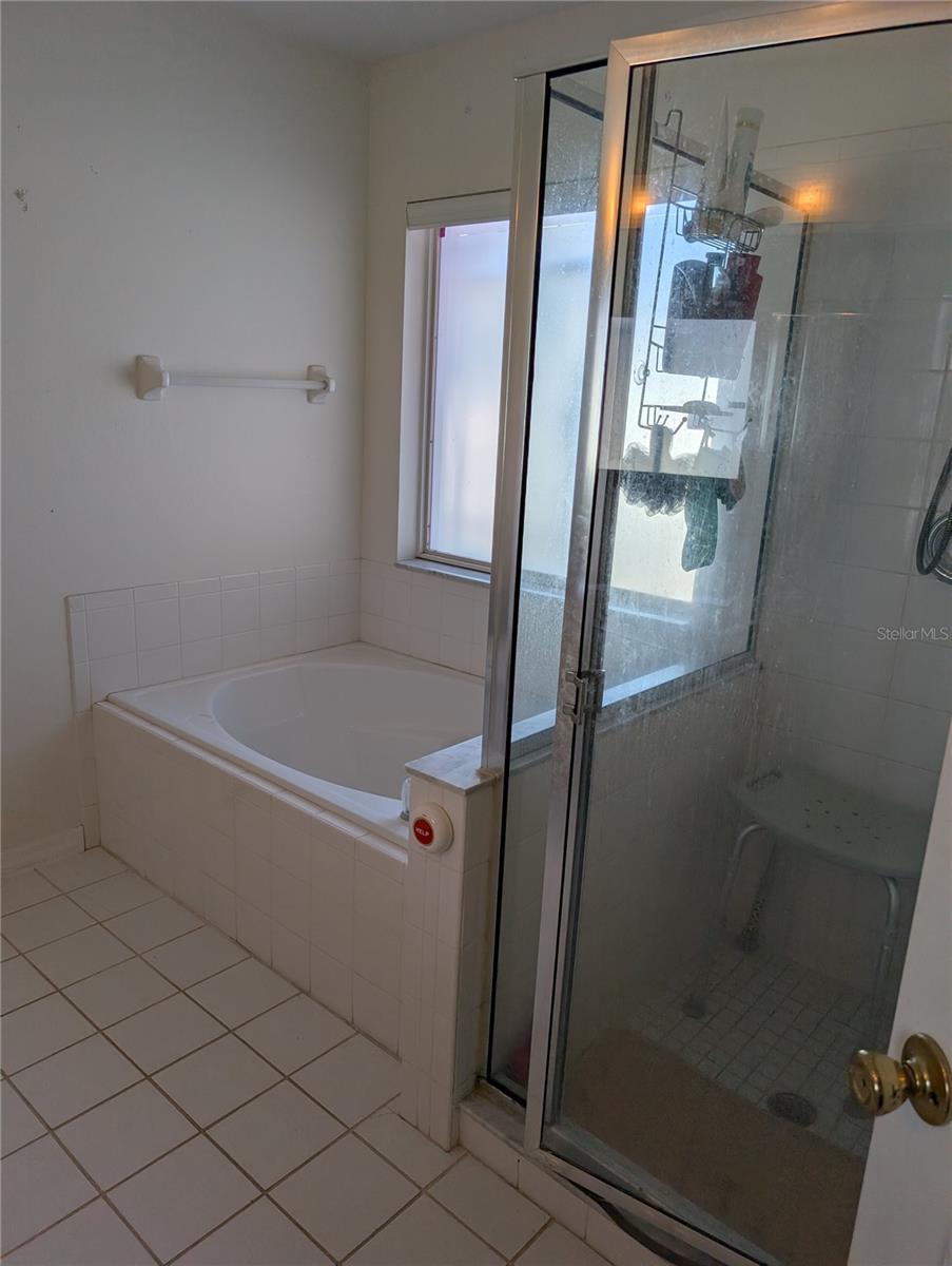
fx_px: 878
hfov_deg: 56.9
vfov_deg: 71.5
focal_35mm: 24
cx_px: 476
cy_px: 633
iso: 24
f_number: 1.68
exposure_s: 1/1653
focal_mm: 6.9
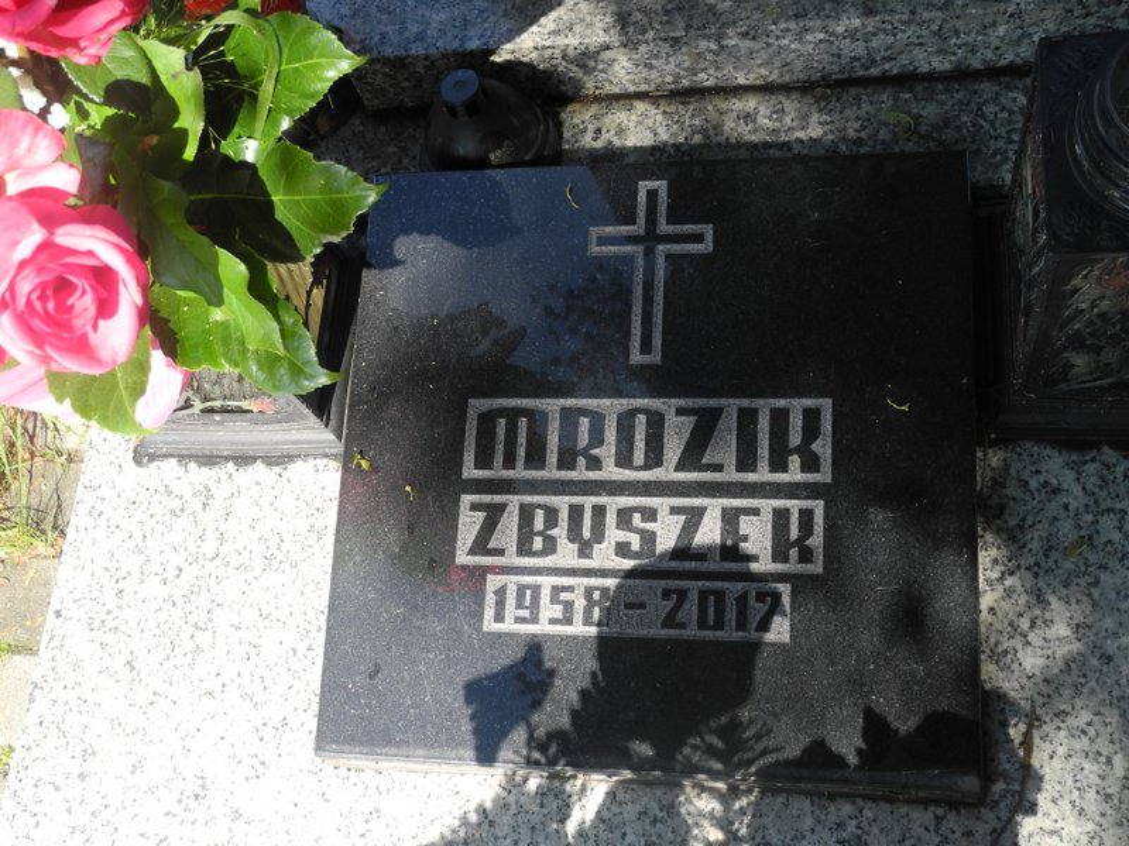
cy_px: 423
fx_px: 1337
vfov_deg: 35.1
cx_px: 564
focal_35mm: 41
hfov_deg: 45.8
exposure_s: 1/320
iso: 100
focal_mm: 8.8
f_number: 3.2
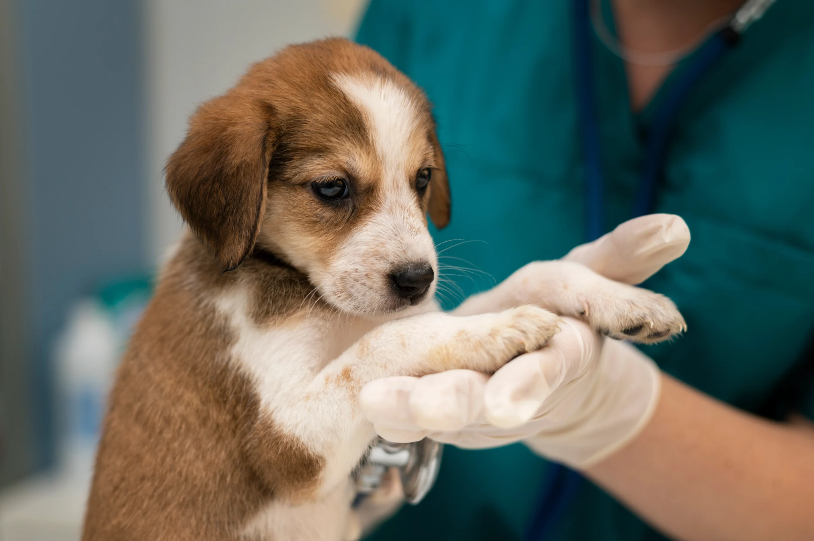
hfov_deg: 39.6
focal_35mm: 50
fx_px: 1130
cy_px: 270
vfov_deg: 27.0
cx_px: 407
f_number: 2.8
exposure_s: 1/200
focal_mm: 50
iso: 400
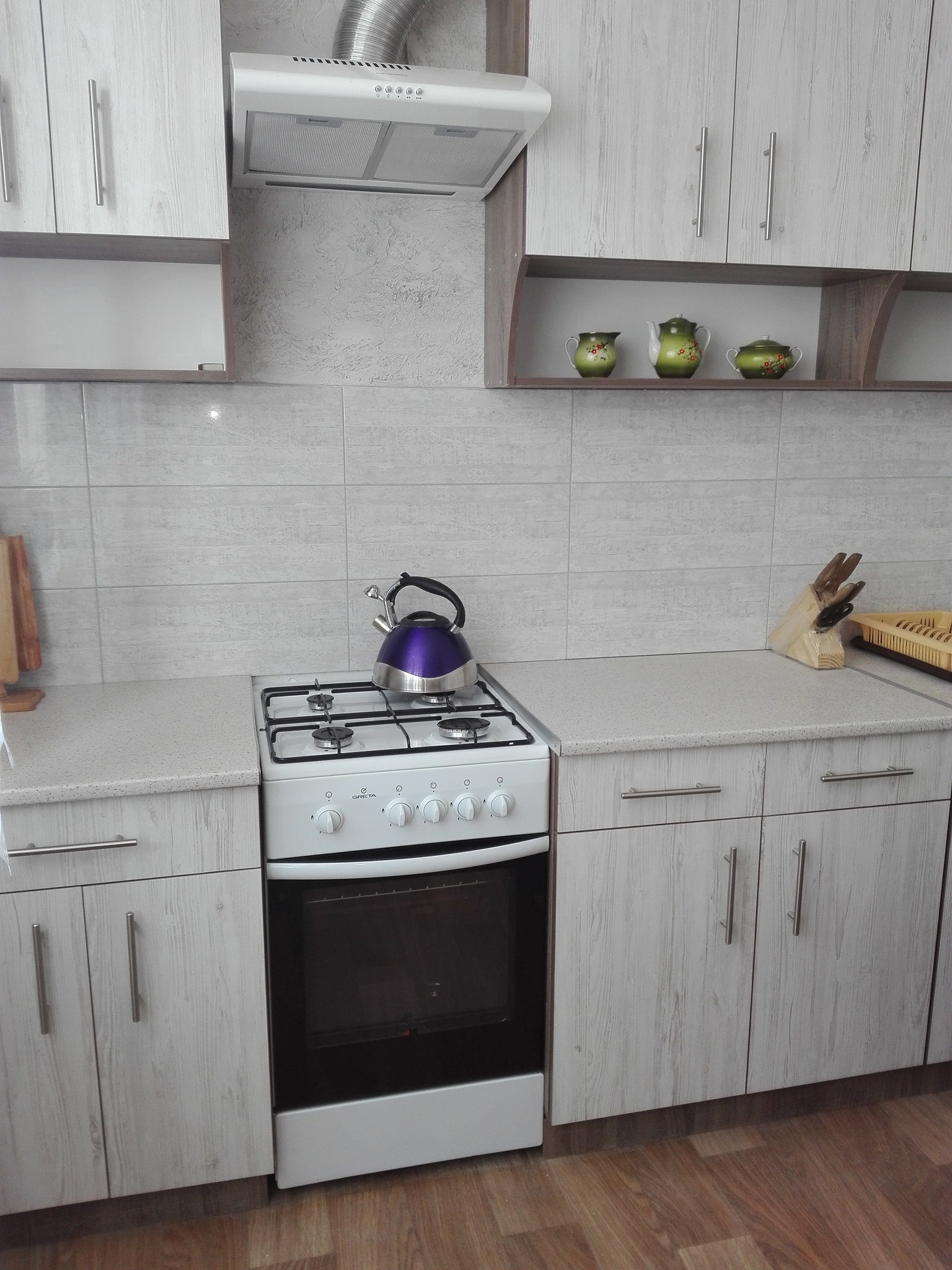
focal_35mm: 27
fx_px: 990
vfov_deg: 65.3
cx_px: 476
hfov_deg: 51.4
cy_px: 635
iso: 110
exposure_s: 1/40
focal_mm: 3.79
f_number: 2
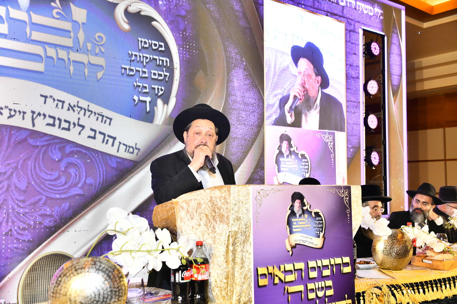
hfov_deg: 46.4
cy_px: 152
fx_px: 533
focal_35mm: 42
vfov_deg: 31.9
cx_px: 228
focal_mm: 42
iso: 1600
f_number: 5.6
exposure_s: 1/80
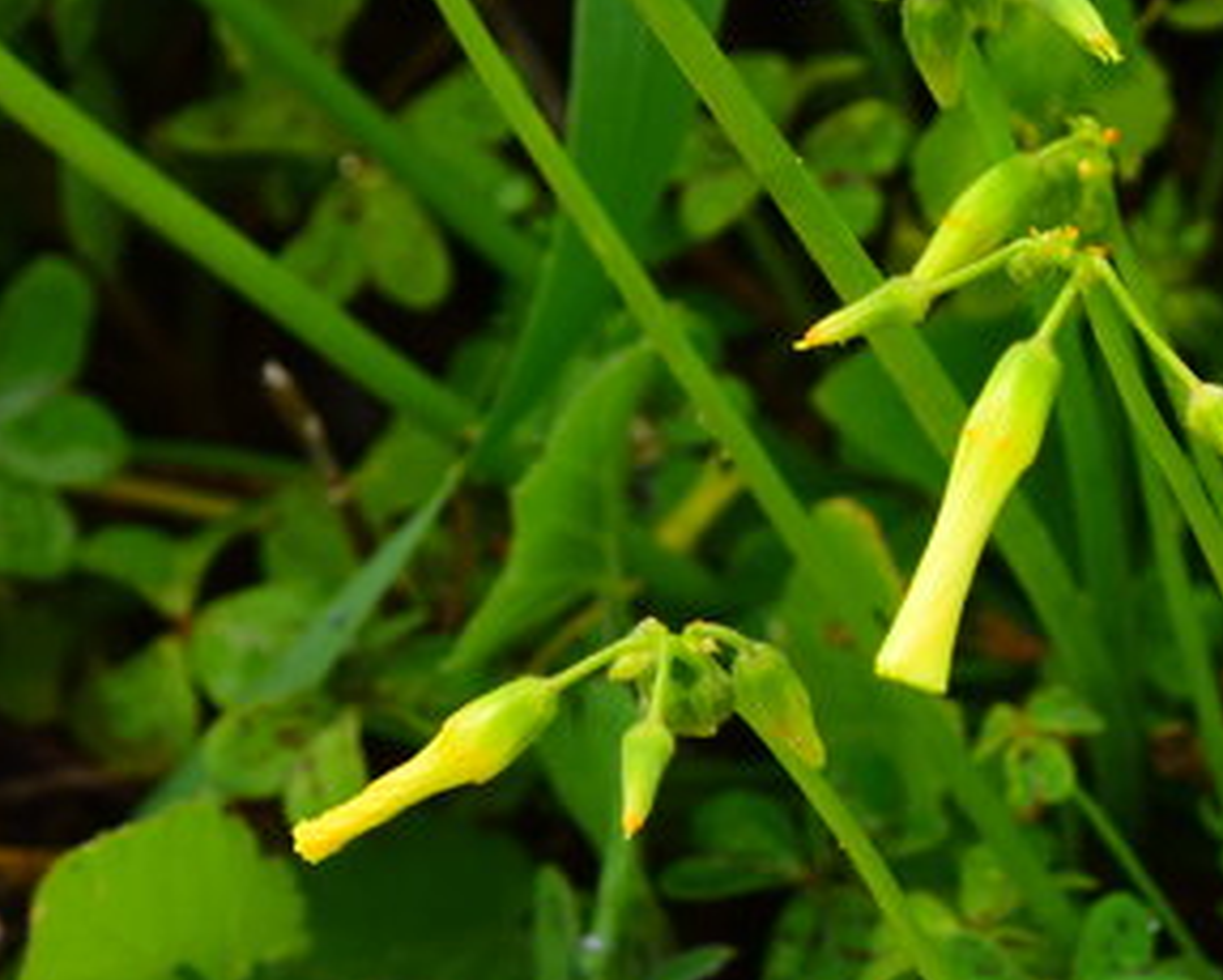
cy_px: -81
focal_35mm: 588
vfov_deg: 2.6
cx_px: 1794
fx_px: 21298
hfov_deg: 3.3
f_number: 8
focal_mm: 100
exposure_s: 1/125
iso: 100
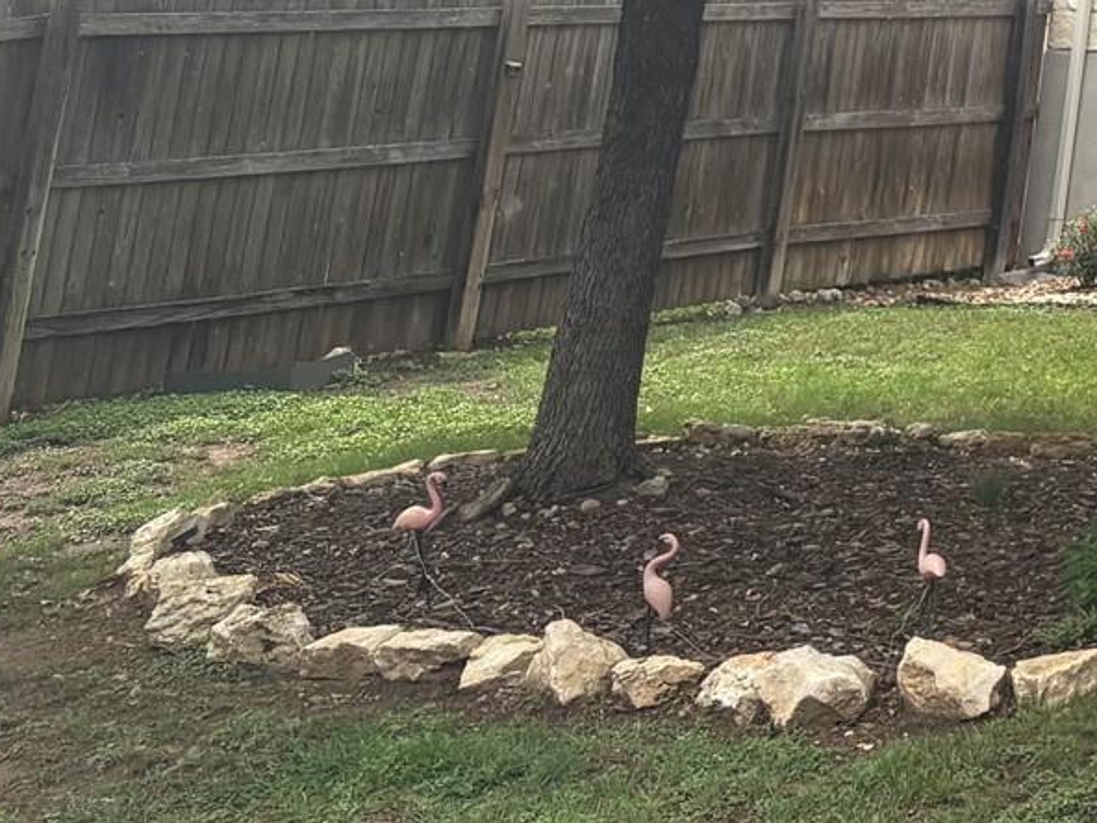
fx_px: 2852
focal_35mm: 90
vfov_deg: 15.4
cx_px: 1814
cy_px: -330
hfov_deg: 18.3
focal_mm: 5.96
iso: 64
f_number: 1.6
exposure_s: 1/2141
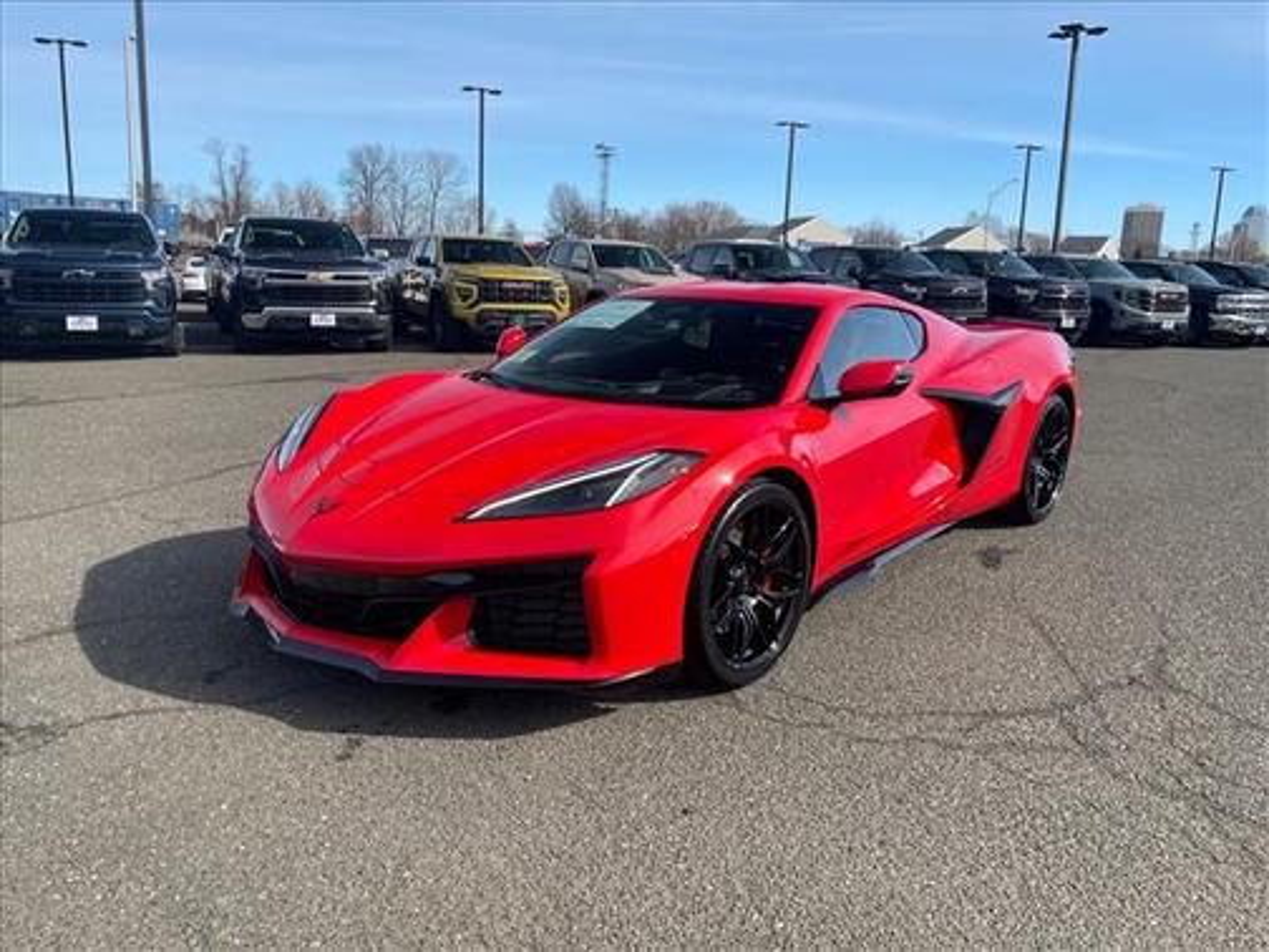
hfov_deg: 67.3
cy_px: 476
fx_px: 953
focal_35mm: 26
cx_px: 634
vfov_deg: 53.1
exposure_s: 1/988
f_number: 1.6
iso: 32
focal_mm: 4.2
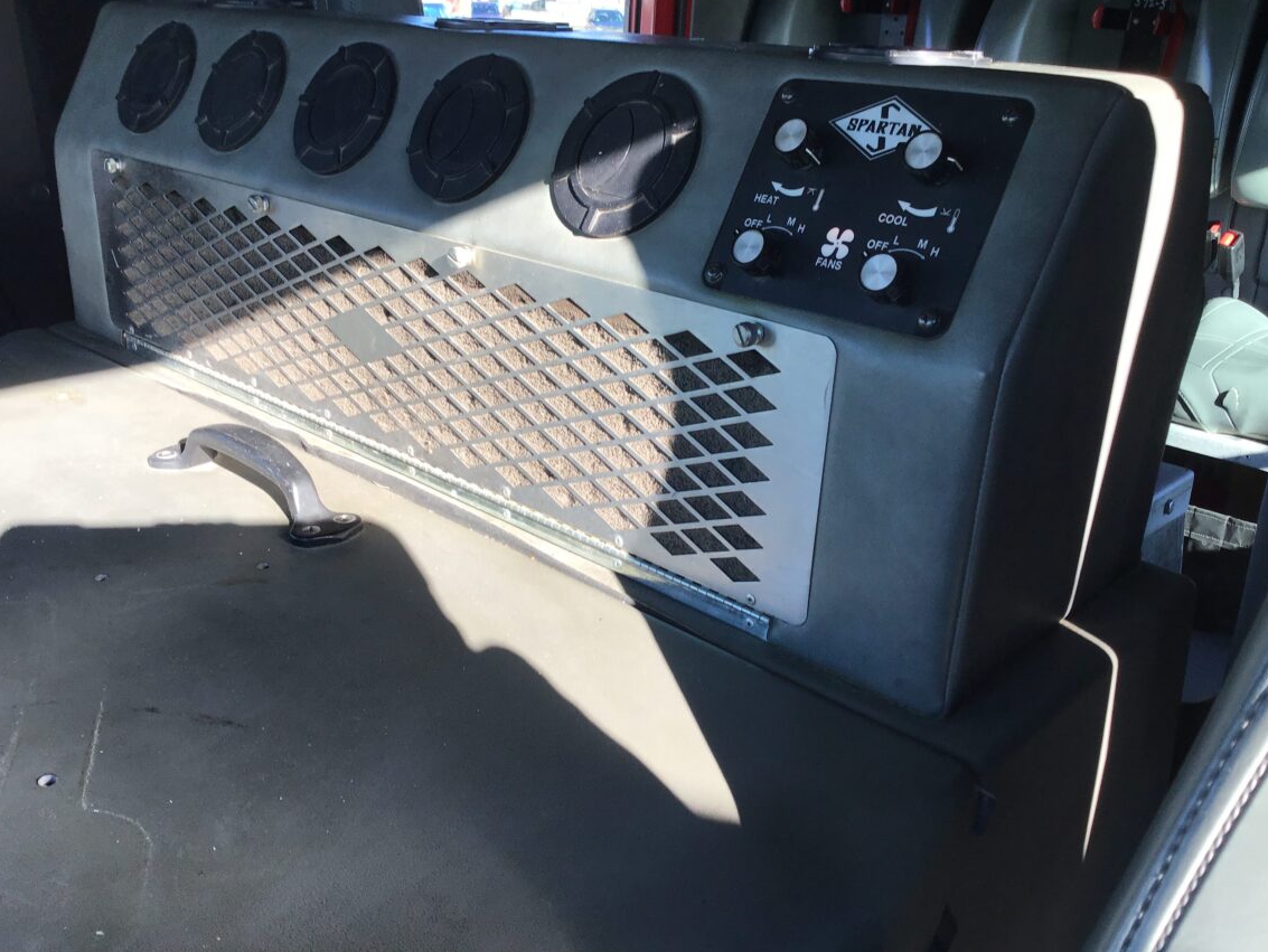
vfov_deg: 44.2
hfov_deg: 56.8
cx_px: 621
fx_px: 1173
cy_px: 466
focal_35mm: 32
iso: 25
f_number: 2.4
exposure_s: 1/126
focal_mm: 3.3
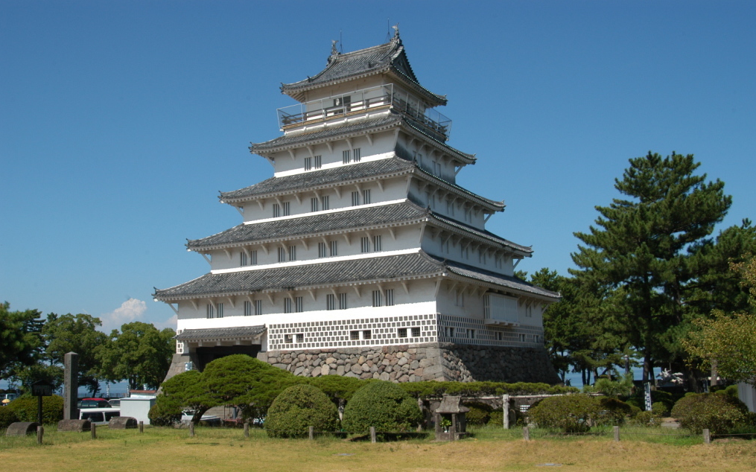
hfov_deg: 52.8
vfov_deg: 34.4
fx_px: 762
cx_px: 377
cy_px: 252
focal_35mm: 37
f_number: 10
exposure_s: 1/350
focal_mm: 24
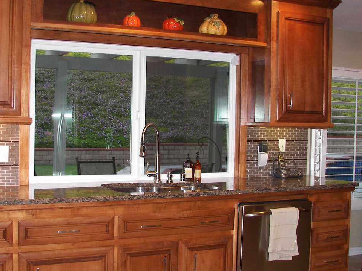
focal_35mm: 50
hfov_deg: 38.1
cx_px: 151
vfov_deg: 29.1
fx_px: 523
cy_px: 135
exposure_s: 1/30
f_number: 2.8
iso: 100
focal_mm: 6
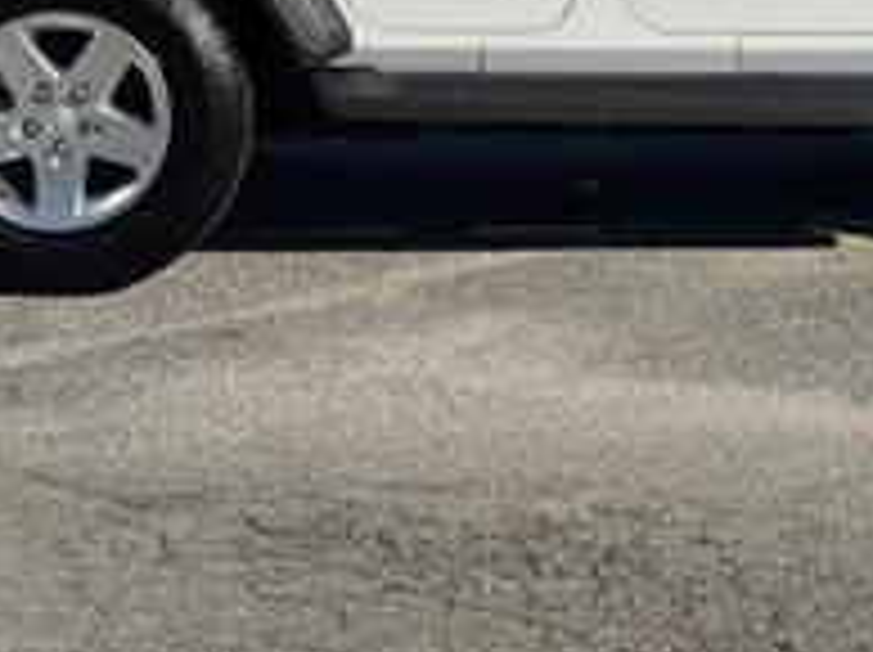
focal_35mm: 125
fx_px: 3149
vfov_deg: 11.6
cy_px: -121
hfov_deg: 15.7
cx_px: 688
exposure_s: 1/7937
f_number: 1.78
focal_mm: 6.76
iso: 64
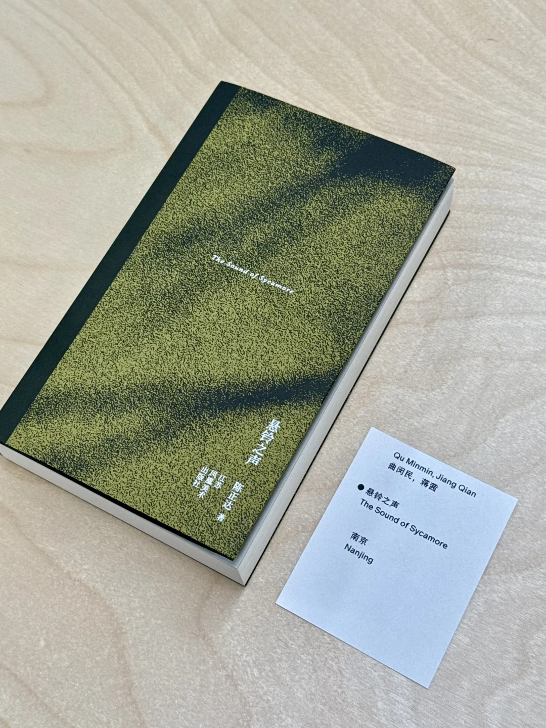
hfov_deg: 30.3
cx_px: 273
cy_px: 364
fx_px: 1009
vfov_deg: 39.7
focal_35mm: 48
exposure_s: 1/225
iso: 50
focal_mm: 6.76
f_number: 1.78
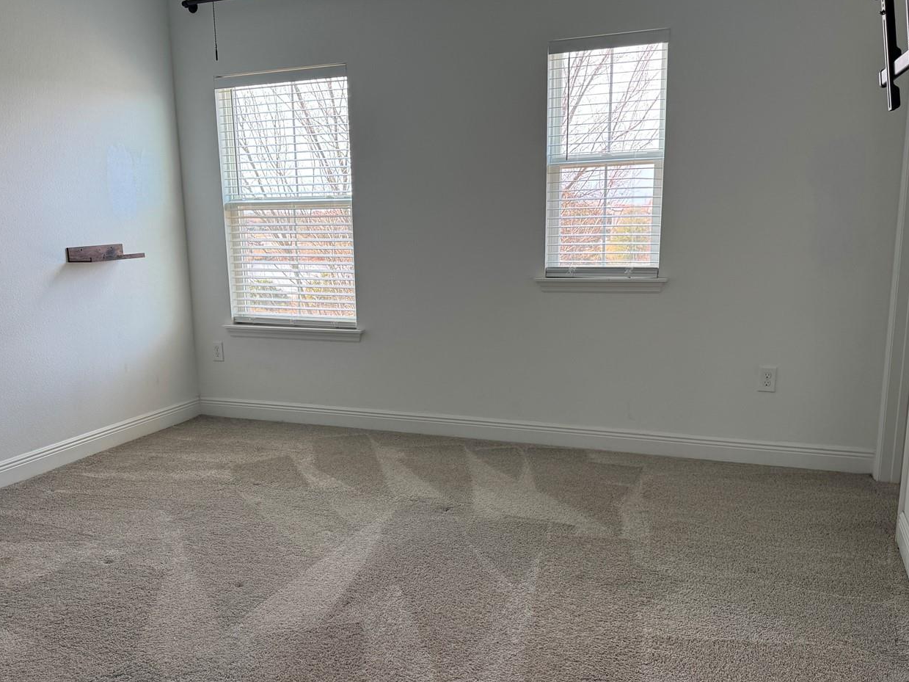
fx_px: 814
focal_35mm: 31
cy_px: 387
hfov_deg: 58.2
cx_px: 406
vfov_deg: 45.3
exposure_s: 1/137
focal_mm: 6.76
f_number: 1.78
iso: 100
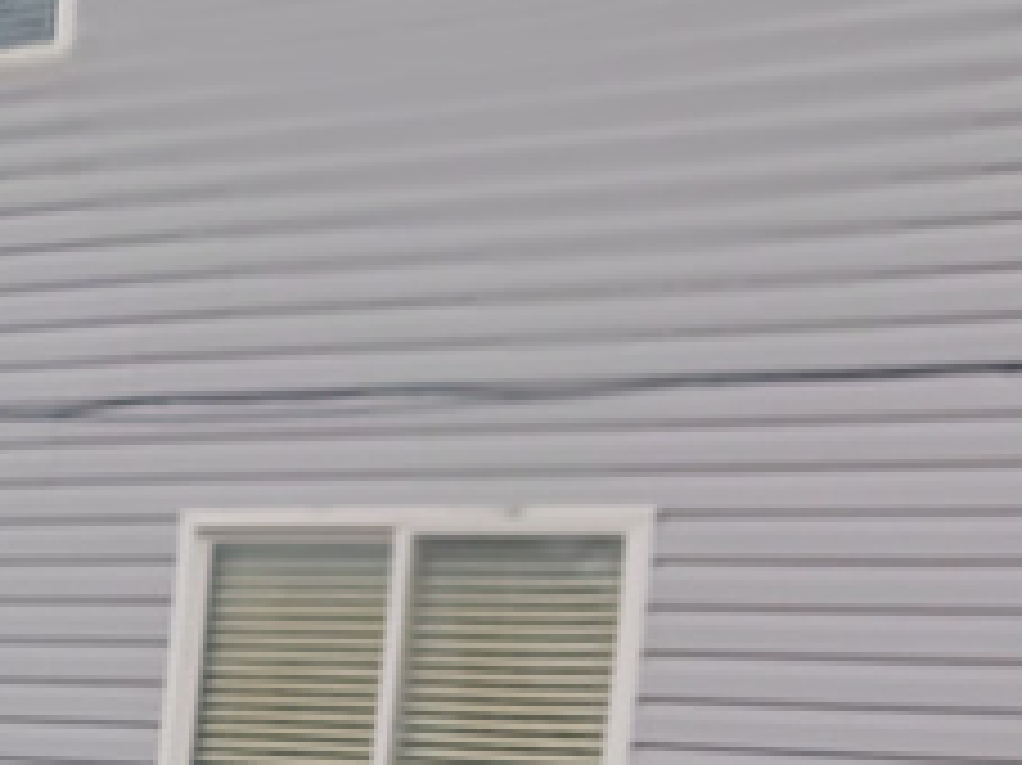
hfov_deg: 13.8
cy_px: 976
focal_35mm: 122
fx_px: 3600
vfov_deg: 11.8
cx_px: -999
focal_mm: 4
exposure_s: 1/212
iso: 20
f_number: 1.8
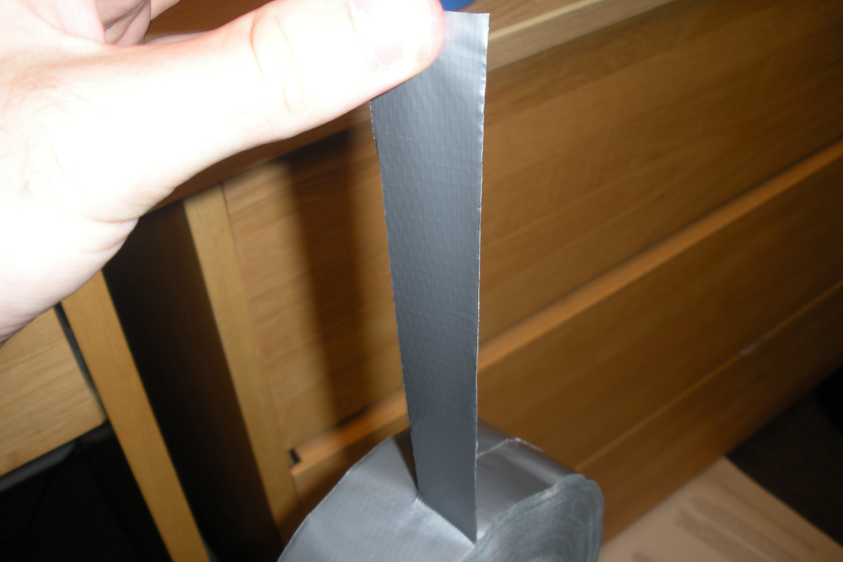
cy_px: 320
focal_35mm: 38
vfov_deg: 35.0
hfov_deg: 50.7
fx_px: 890
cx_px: 427
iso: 64
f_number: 3.5
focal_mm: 6.3
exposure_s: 1/30
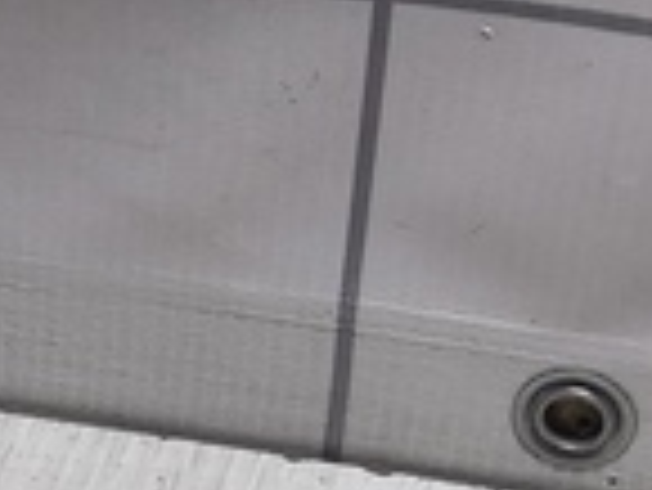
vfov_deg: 7.8
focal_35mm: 191
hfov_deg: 9.8
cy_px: 427
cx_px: -549
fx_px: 3601
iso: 80
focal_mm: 3.95
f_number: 1.8
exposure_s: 1/100
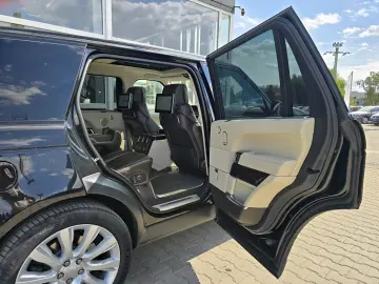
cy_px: 142
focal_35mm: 23
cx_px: 190
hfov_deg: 73.9
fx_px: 252
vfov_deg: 58.9
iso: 12
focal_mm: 6.3
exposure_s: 1/529
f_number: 1.7
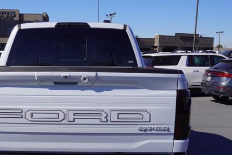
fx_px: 347
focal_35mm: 54
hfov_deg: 36.4
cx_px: 69
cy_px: 119
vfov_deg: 24.9
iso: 100
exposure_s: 1/200
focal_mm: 23
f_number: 10
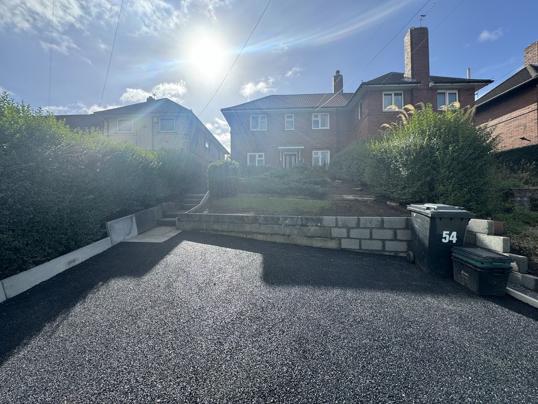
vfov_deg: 85.7
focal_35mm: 14
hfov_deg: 102.1
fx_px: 218
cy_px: 202
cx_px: 269
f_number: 2.2
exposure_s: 1/840
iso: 40
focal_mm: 2.22
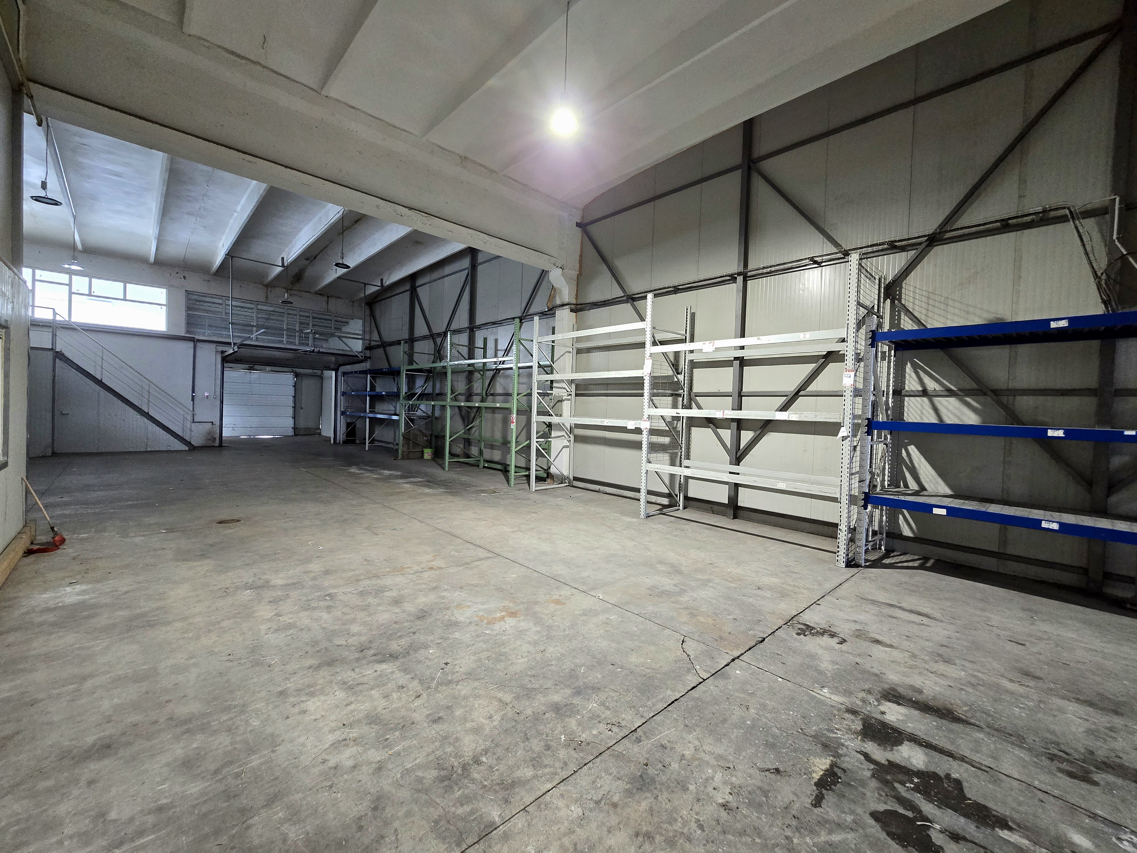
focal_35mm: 13
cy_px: 426
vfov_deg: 89.9
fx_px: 427
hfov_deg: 106.2
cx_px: 568
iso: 400
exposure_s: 1/50
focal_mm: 2.2
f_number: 2.2
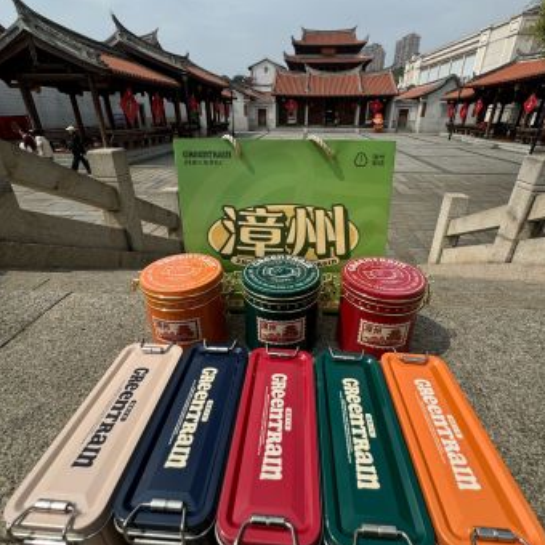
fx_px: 303
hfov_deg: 84.0
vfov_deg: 83.9
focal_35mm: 17
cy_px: 260
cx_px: 279
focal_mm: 2.22
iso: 50
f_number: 2.2
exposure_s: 1/2985
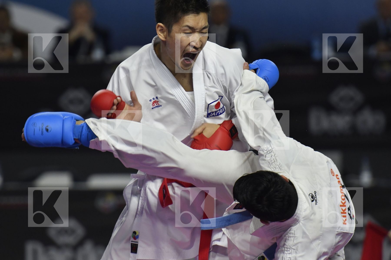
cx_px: 196
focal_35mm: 420
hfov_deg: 4.9
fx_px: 4559
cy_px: 130
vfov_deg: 3.3
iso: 1250
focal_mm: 280
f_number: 4
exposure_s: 1/800
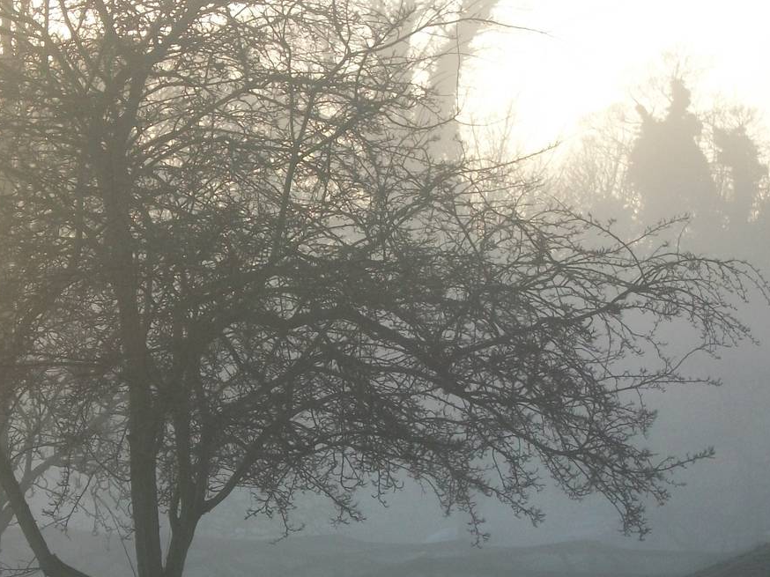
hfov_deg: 13.9
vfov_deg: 10.5
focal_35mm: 141
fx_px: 3136
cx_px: 103
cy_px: 330
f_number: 4.6
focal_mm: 13.7
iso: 80
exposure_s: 1/80
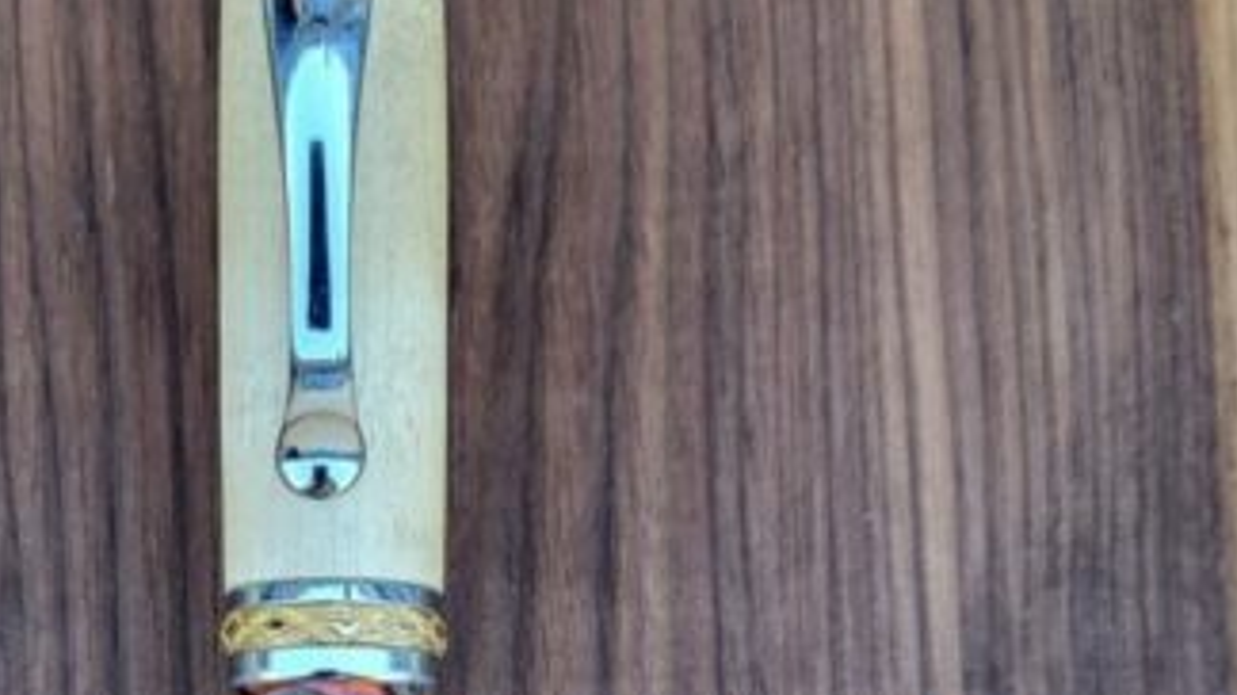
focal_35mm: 70
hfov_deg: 29.9
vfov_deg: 16.4
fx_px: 2295
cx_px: 405
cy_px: 874
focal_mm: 5.4
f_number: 1.8
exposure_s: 1/100
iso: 64
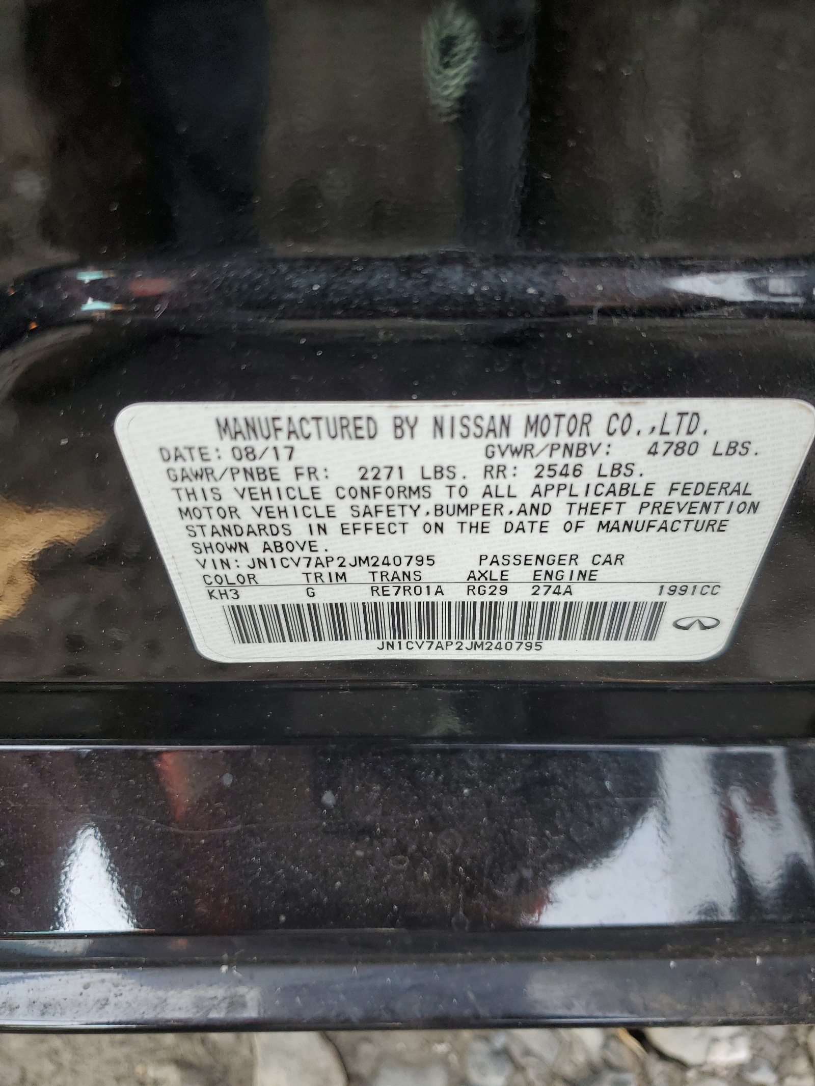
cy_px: 543
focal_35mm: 26
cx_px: 408
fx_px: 816
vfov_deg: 67.3
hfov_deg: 53.1
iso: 50
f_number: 1.5
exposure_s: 1/152
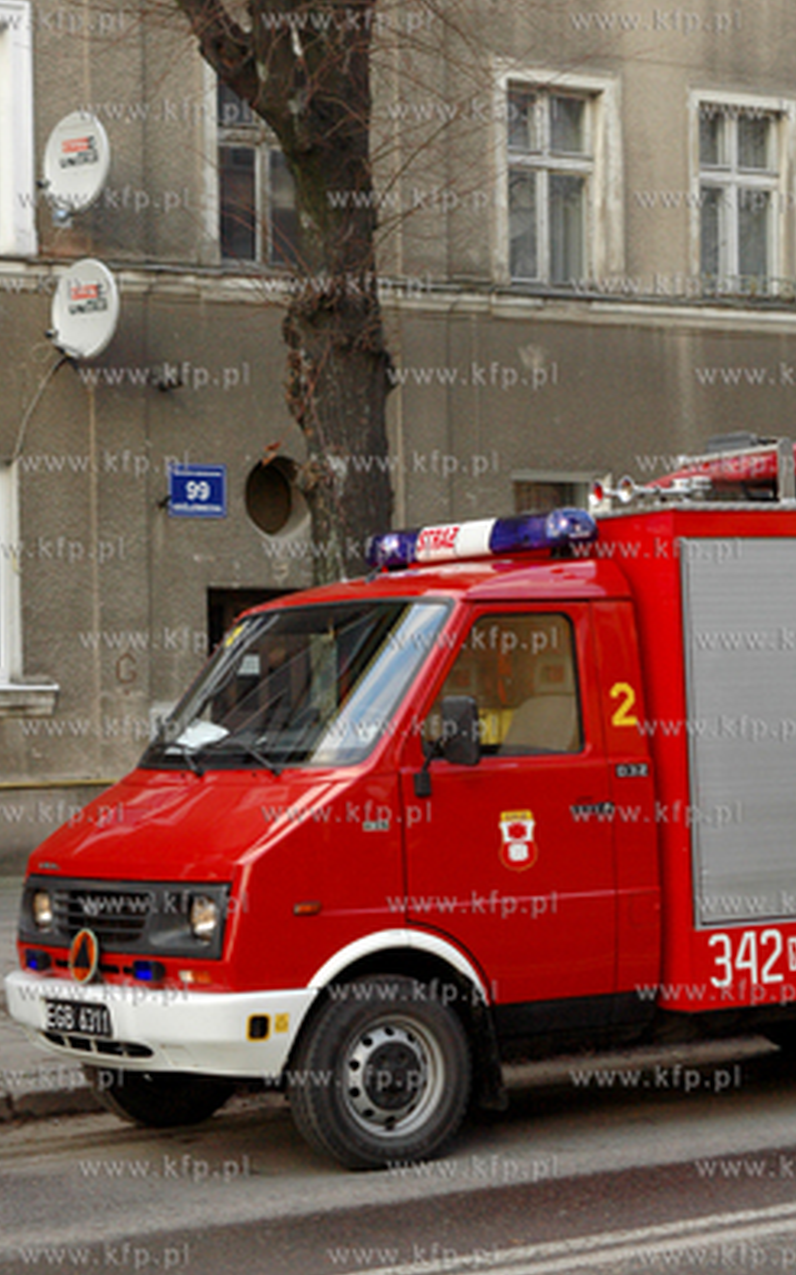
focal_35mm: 90
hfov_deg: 14.5
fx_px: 3126
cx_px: 369
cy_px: 634
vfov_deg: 23.1
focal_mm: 58
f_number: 7.1
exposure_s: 1/125
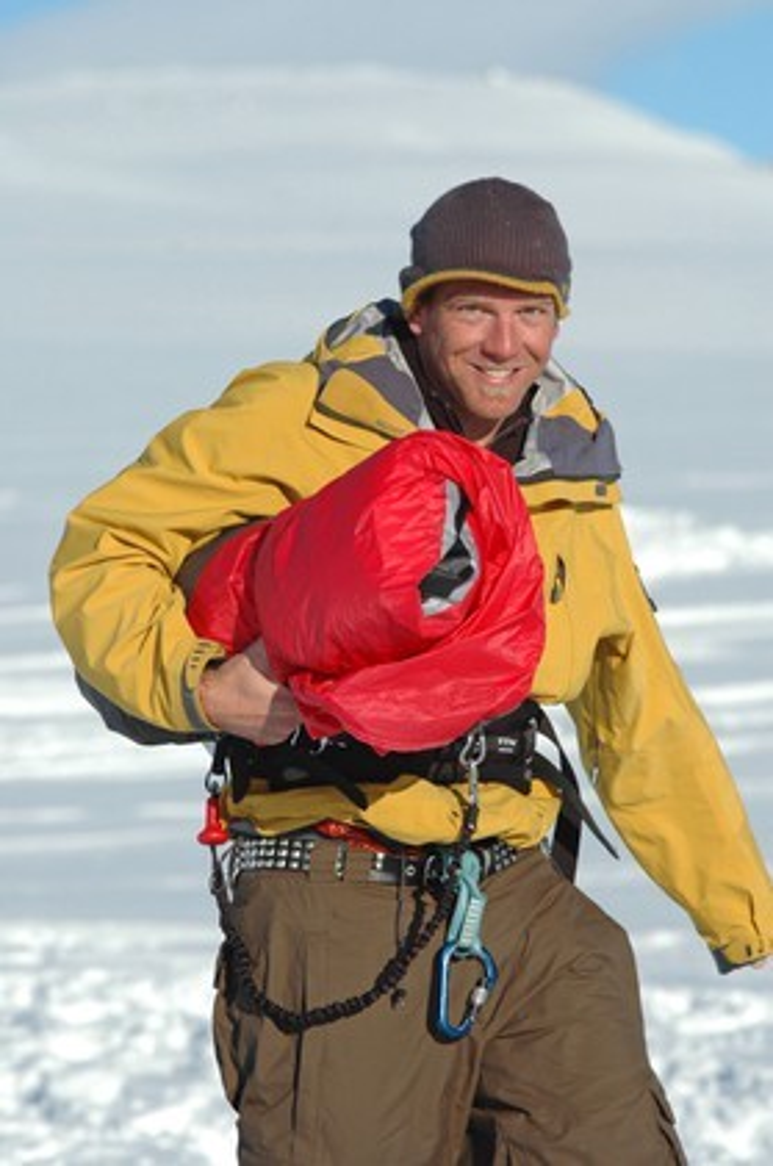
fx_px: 8732
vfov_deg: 7.6
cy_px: 583
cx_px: 386
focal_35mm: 270
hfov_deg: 5.1
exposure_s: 1/1000
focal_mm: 180
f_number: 5.6
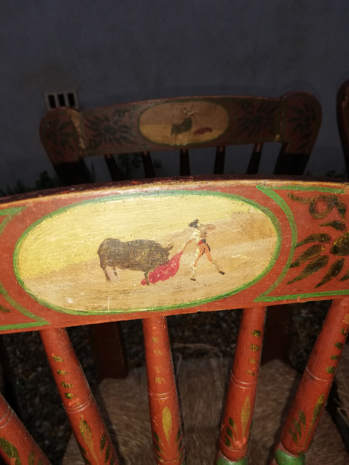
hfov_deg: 53.1
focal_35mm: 26
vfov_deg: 67.3
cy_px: 232
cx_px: 174
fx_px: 350
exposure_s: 1/50
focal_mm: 3.81
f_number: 2.2
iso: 160
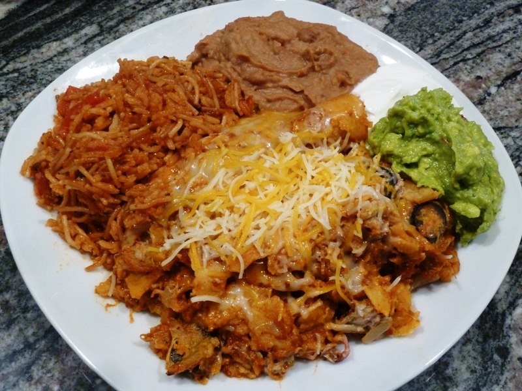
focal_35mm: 42
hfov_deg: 44.8
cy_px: 196
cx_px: 261
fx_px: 633
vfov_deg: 34.3
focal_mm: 6.9
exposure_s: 1/25
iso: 400
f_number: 3.7
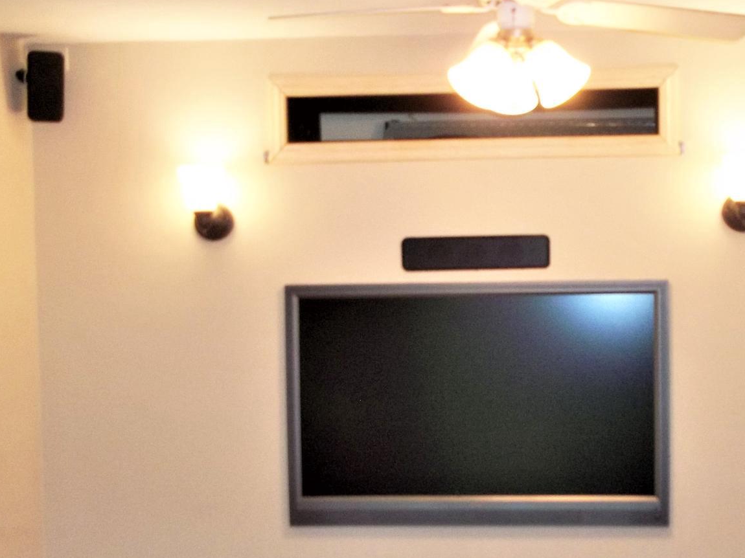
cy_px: 348
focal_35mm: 57
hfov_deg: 33.4
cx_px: 512
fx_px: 1226
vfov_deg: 25.6
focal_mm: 5.7
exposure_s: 1/40
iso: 160
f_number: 2.9
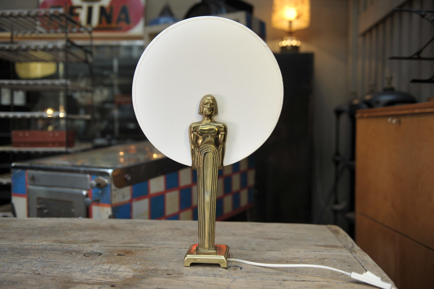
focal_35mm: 35
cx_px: 217
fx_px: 422
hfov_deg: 54.5
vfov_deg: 37.8
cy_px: 144
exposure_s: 1/50
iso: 200
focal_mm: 35
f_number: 3.2
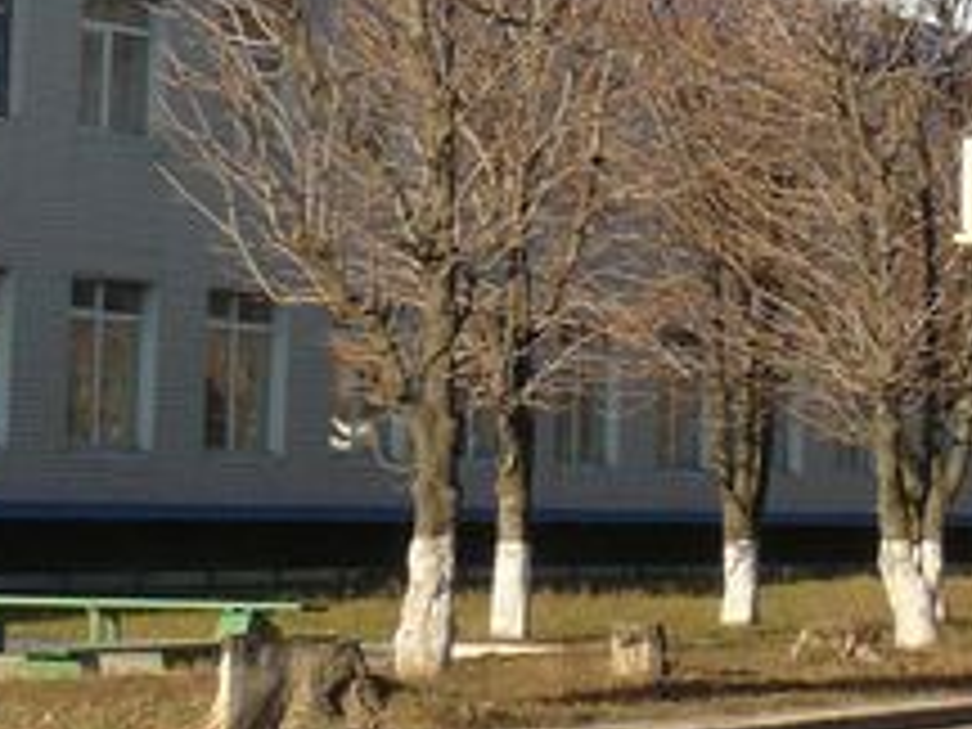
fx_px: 4802
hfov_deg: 10.8
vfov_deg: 8.6
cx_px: 1732
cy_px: -198
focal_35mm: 171
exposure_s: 1/250
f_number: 5.6
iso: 100
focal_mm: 6
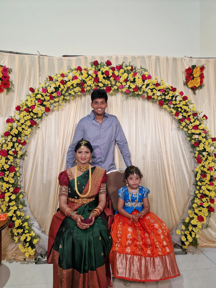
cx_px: 108
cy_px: 144
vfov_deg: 73.9
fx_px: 191
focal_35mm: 23
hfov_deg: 58.9
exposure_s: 1/100
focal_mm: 6.4
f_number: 1.8
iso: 50
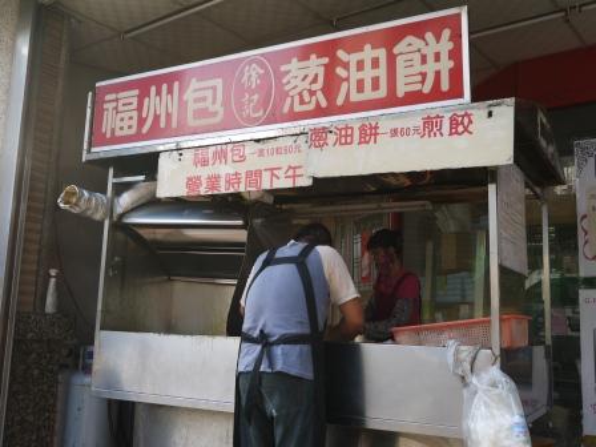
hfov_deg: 49.0
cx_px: 298
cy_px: 224
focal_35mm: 38
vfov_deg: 37.7
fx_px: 654
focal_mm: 19
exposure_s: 1/100
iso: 160
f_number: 4.5
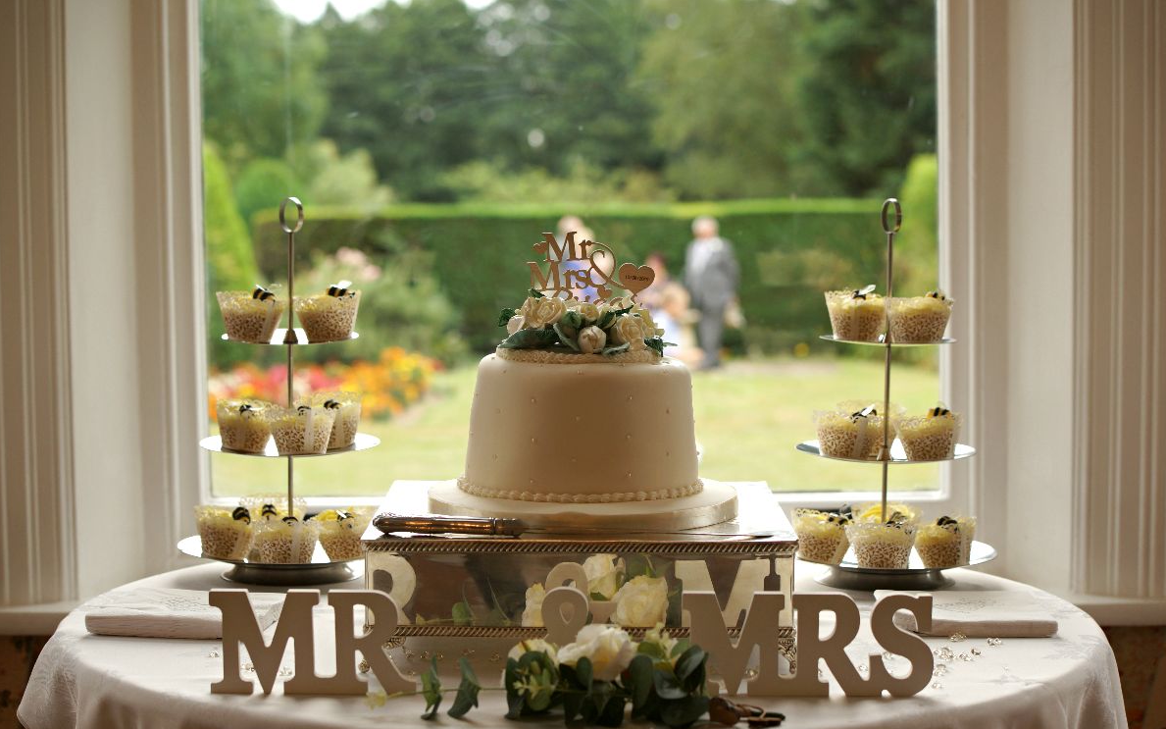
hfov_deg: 28.6
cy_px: 391
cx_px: 585
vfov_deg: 18.1
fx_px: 2288
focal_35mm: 72
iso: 320
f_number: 4.5
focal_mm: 70
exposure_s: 1/160
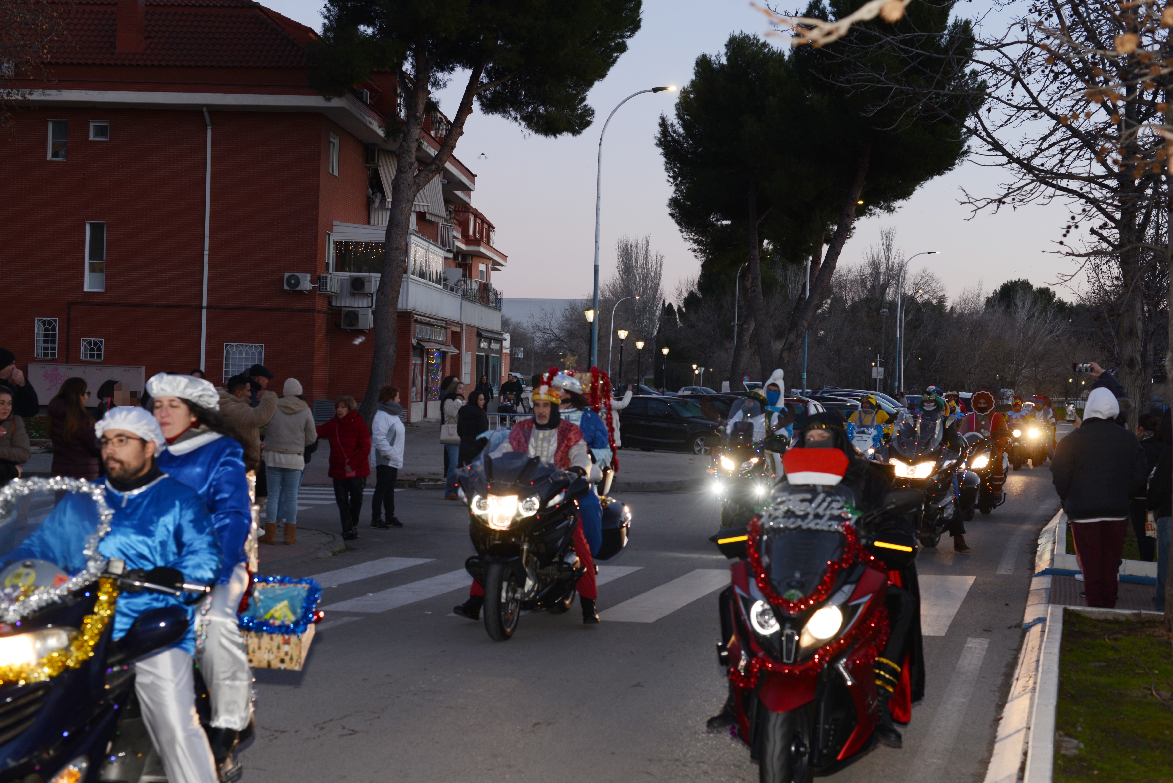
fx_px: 1630
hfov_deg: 39.6
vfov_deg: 27.0
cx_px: 586
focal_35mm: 50
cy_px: 392
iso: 280
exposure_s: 1/80
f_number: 5
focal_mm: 50
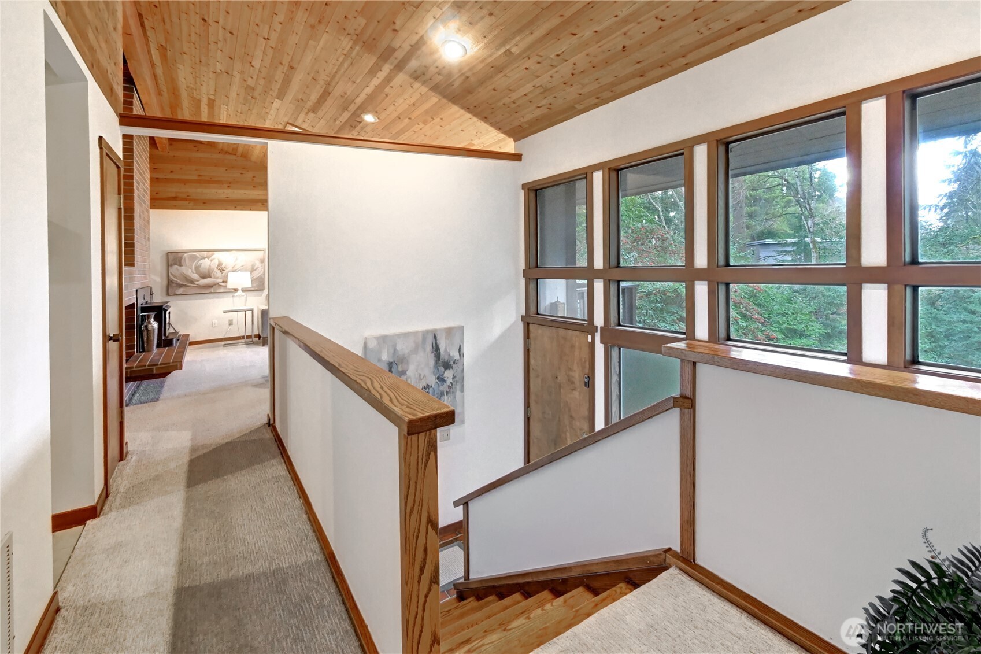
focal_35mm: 15
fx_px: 409
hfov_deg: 100.4
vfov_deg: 77.3
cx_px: 490
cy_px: 327
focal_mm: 10
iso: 3200
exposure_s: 1/2.5
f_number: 11
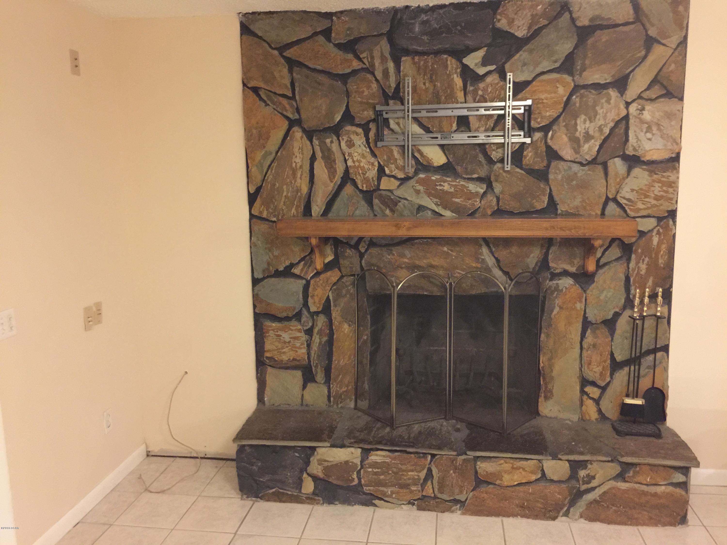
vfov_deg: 48.2
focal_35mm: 29
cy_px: 272
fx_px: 609
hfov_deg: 61.7
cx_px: 364
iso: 125
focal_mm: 4.15
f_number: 2.2
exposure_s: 1/4
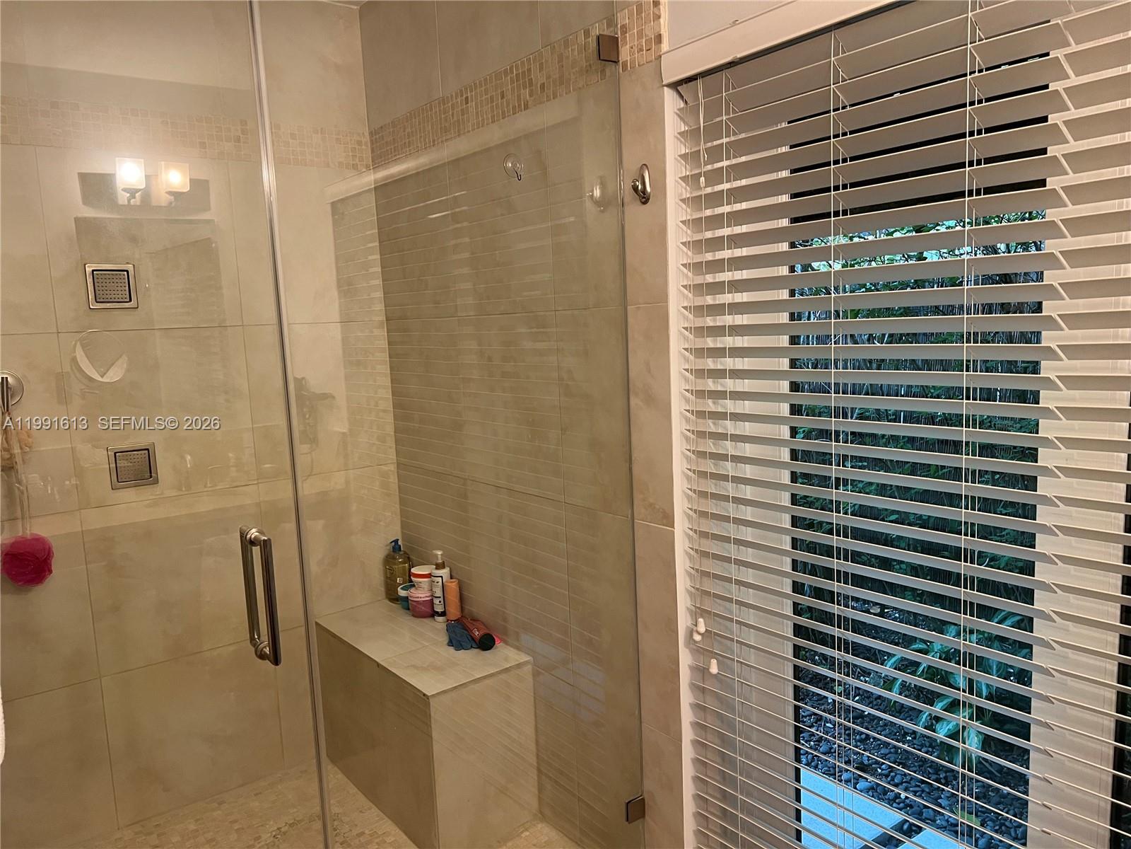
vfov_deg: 53.1
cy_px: 424
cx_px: 566
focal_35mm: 26
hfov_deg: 67.3
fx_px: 849
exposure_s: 1/60
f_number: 1.5
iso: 125
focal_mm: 5.7
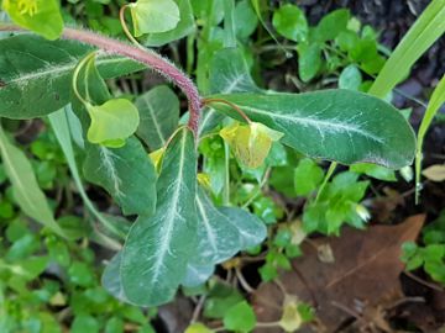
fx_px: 334
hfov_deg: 67.3
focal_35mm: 26
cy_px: 166
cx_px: 222
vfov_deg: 53.1
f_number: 1.7
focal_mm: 4.2
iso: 80
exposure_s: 1/50
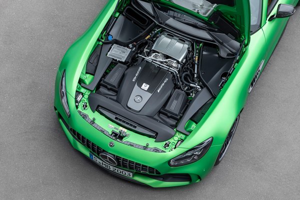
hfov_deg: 28.8
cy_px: 100
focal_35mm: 70
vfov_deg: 19.5
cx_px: 150
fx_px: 583
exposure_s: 1/13
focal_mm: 70
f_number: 11
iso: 31
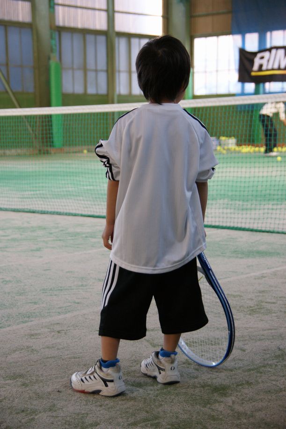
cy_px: 214
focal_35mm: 75
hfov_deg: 18.2
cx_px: 143
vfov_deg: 27.0
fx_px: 895
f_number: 4.5
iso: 400
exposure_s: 1/30
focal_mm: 50
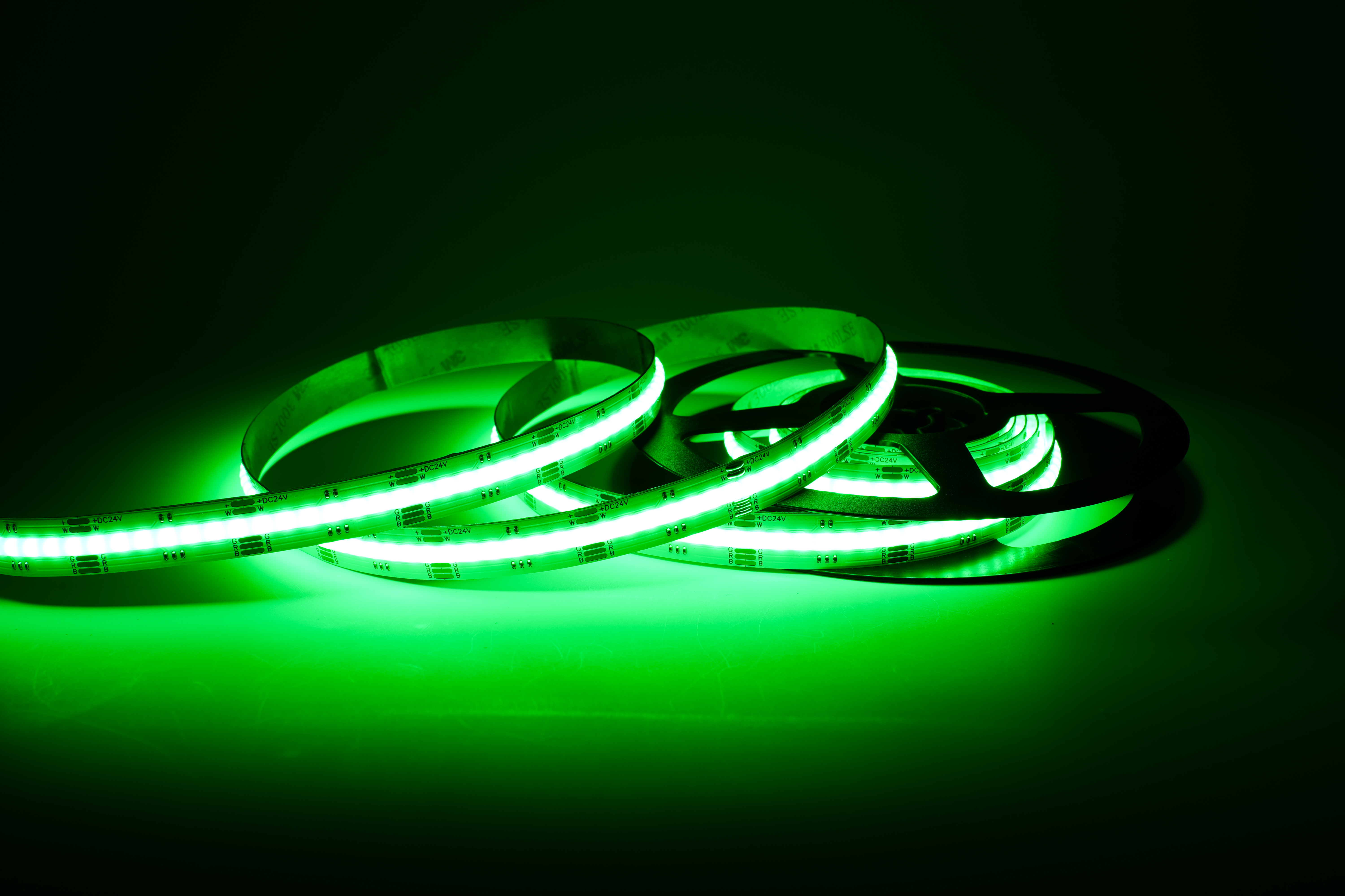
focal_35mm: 38
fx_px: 1420
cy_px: 448
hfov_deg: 50.7
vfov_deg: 35.1
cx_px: 672
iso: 64
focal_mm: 38
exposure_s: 1/15
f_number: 16
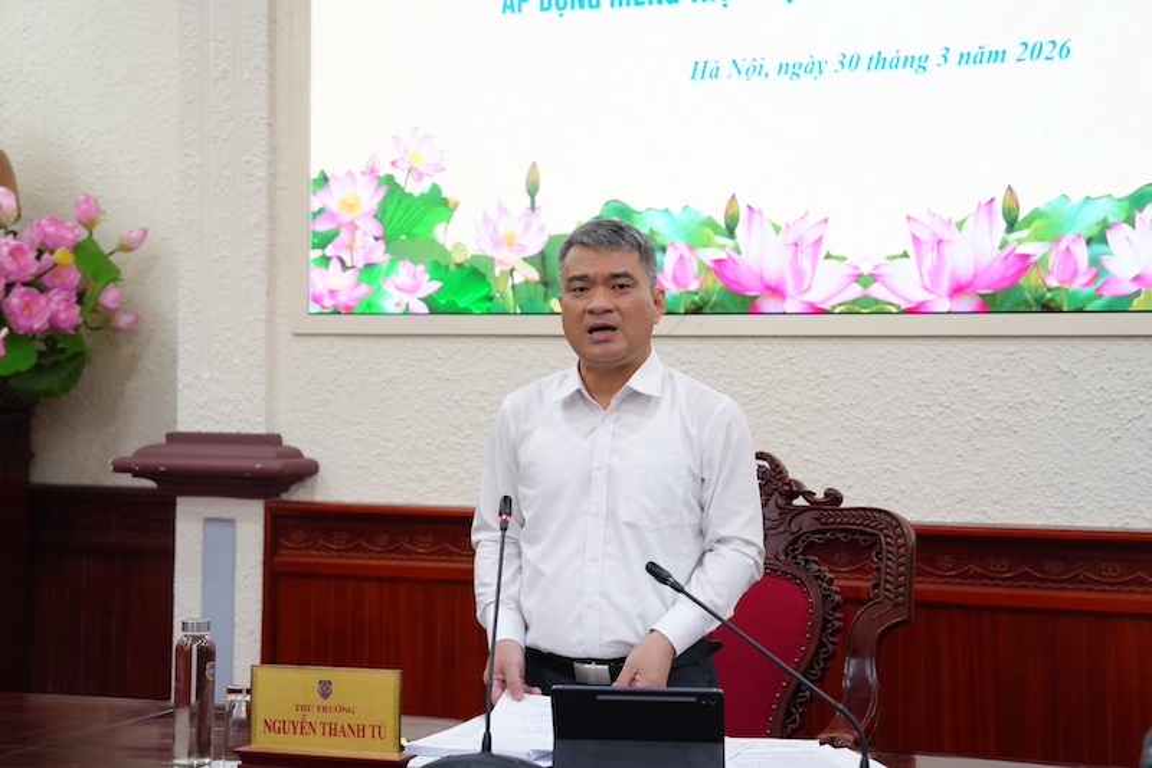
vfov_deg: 19.4
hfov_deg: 28.8
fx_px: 2239
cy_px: 384
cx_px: 576
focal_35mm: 70
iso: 1600
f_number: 4.5
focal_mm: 70
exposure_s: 1/125
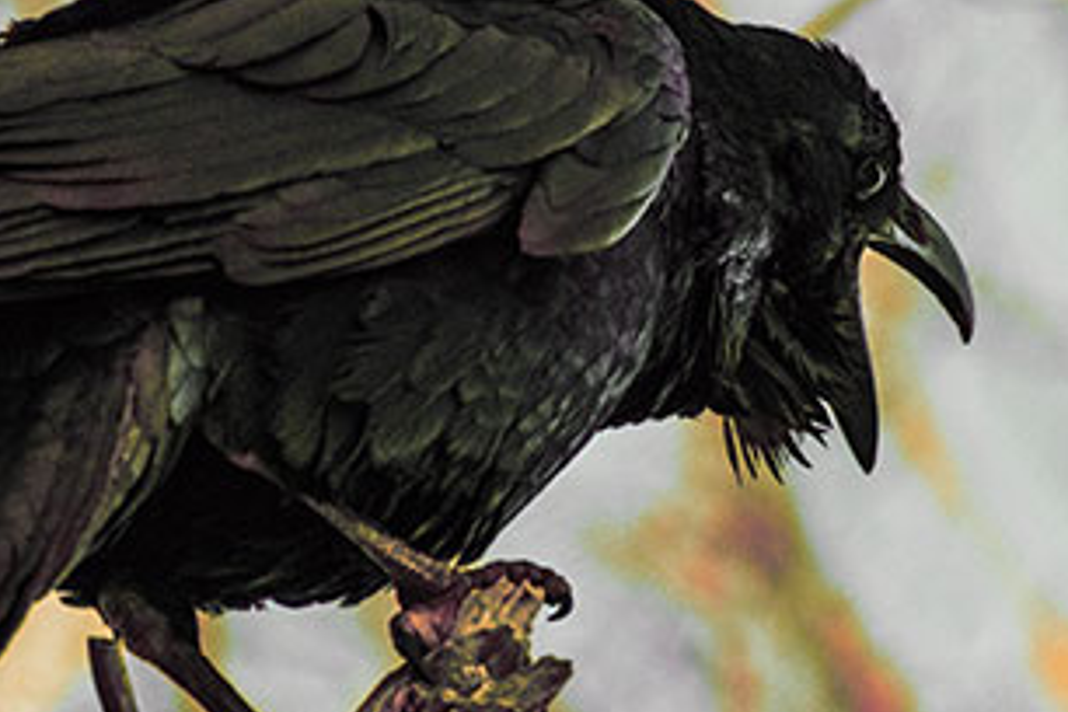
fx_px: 33906
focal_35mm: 1143
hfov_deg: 1.8
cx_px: 394
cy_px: 455
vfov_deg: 1.2
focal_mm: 700
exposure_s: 1/800
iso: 3600
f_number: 11
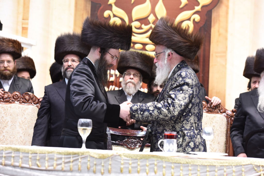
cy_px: 88
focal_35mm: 110
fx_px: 807
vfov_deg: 12.5
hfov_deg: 18.6
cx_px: 132
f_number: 4.5
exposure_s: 1/125
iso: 2000
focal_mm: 110
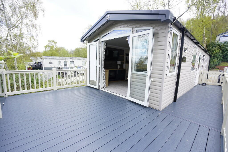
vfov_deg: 73.8
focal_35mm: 16
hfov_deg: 96.7
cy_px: 76
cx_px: 114
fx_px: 101
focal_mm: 16
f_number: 6.3
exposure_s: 1/60
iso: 125
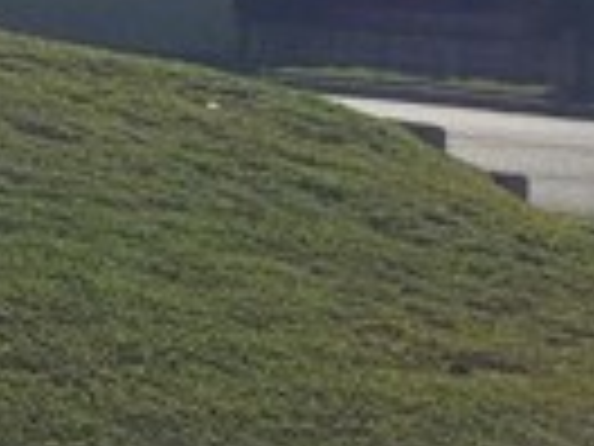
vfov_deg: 9.5
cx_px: -464
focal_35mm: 155
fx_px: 2660
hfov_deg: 11.8
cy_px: -68
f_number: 8.8
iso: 80
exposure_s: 1/320
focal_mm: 5.7
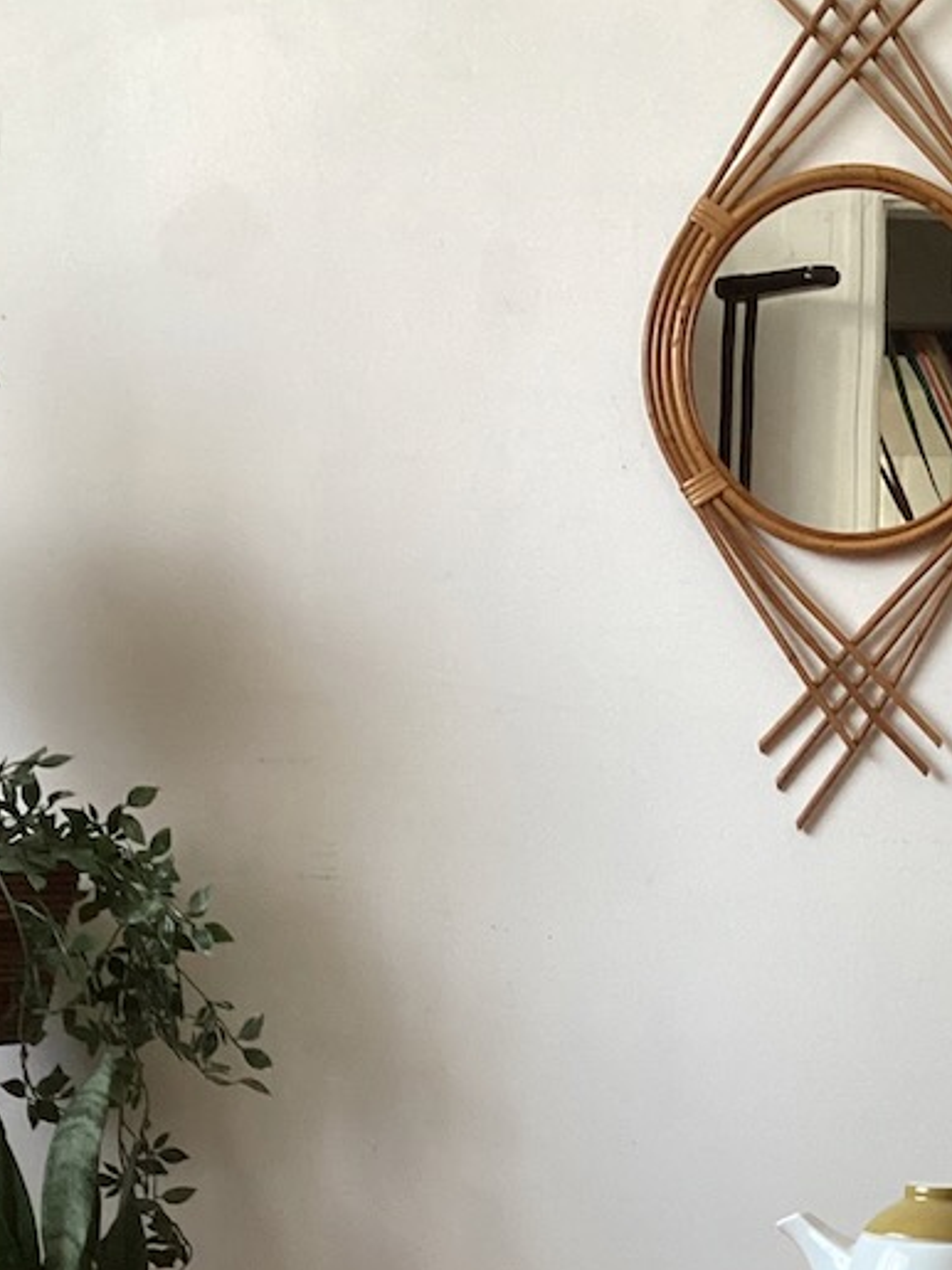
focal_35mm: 77
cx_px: 836
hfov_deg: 18.8
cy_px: 1415
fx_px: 2825
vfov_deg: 23.7
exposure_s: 1/60
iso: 320
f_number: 2.4
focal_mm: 3.3
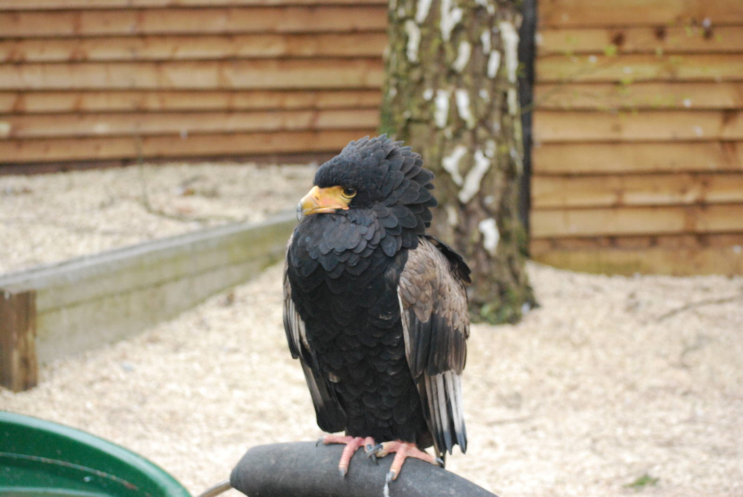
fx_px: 1705
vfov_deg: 16.6
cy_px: 248
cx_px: 372
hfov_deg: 24.6
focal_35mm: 82
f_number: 4
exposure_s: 1/125
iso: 1600
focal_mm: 55
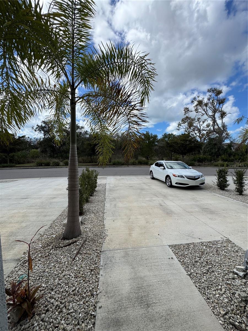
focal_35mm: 14
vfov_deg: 102.1
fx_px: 134
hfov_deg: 85.7
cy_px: 166
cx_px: 124
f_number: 2.2
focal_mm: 2.22
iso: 50
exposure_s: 1/1880
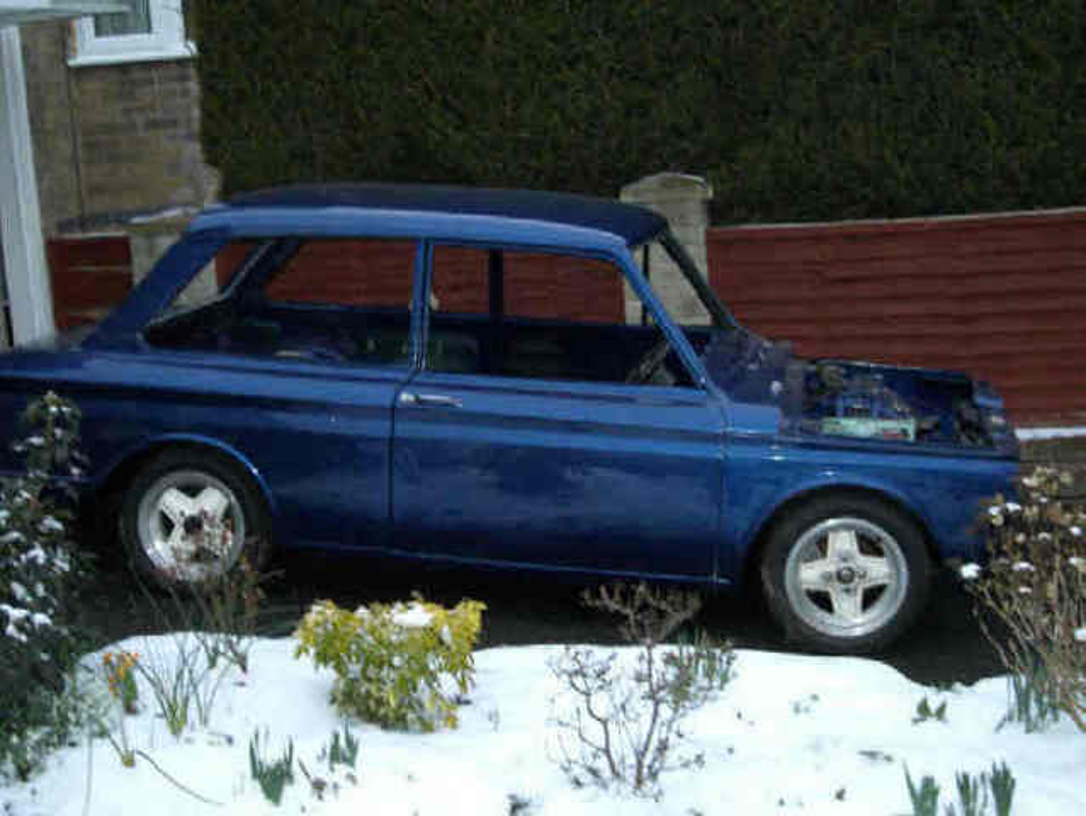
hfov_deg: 33.8
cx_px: 543
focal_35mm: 57
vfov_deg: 25.7
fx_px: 1789
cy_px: 408
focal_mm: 11.8
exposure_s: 1/60
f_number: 3.6
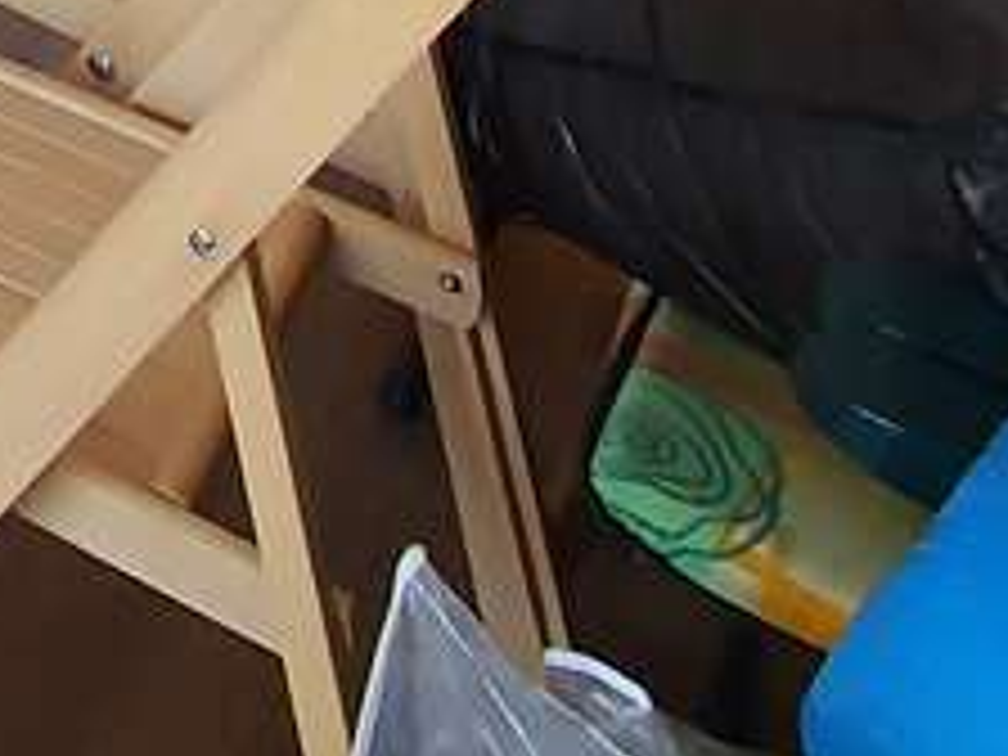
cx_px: -1120
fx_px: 2533
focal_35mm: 87
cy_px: -1312
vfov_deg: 11.8
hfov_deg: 16.2
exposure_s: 1/50
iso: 160
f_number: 2.2
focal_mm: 1.8
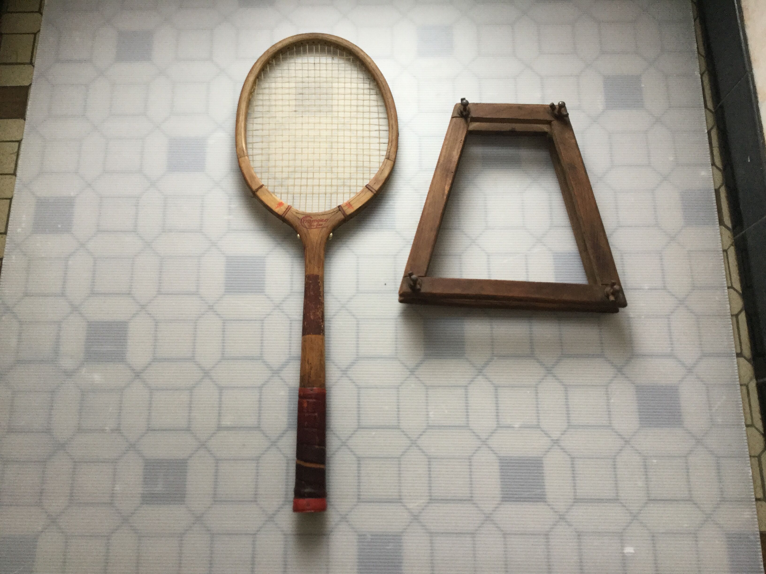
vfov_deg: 45.4
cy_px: 287
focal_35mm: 31
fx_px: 686
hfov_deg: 58.4
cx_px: 383
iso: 100
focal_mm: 3.3
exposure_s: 1/33
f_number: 2.4
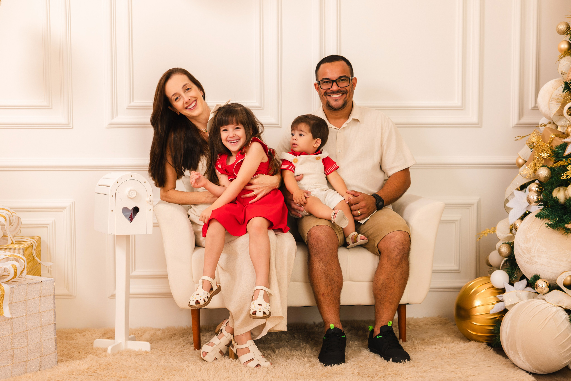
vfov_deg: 27.0
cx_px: 286
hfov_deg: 39.6
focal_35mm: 50
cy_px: 190
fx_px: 793
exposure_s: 1/200
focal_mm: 50
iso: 320
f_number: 4.5
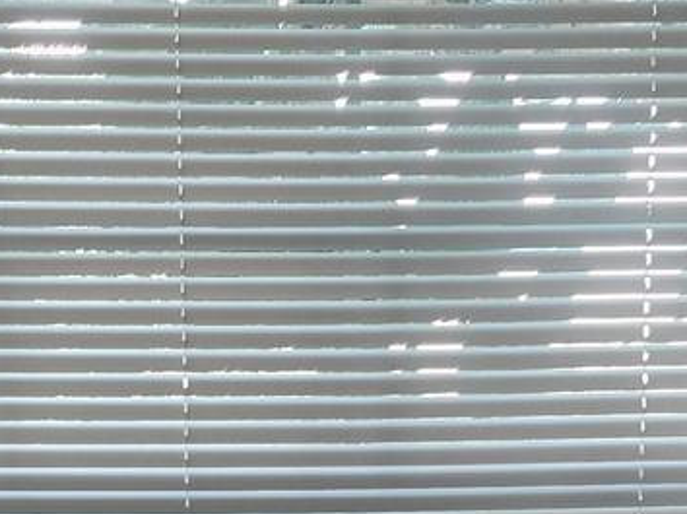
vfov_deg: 12.5
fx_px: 2063
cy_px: 1038
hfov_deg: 18.9
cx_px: 320
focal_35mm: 104
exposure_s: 1/120
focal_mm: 6.4
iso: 80
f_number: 1.8
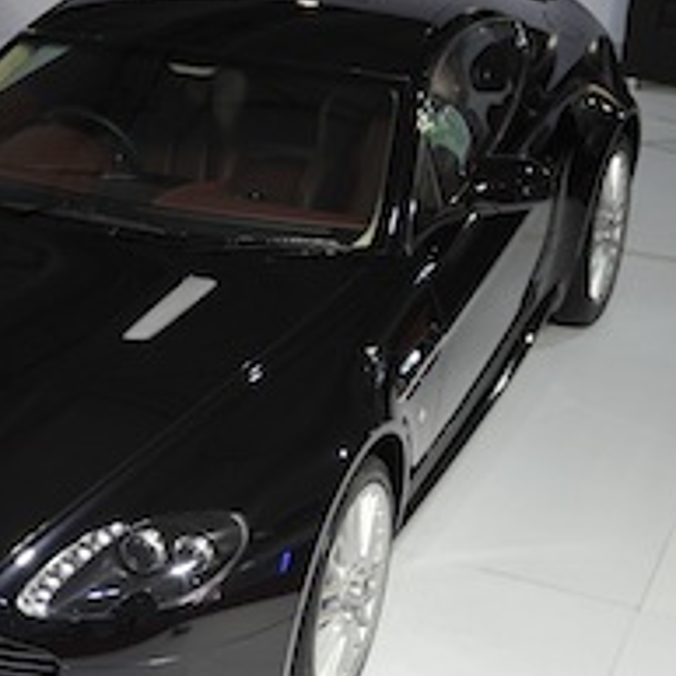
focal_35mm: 96
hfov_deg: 16.9
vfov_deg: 18.0
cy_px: 189
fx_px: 2121
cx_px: -228
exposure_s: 1/20
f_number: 8
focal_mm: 34
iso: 200
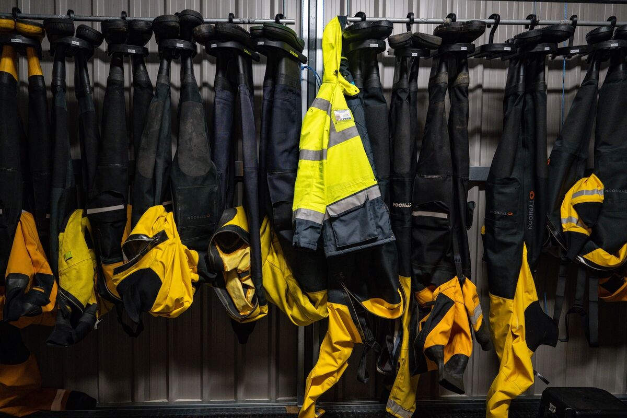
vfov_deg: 53.1
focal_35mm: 24
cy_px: 209
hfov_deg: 73.7
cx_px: 314
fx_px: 418
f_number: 4.5
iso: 2000
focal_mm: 24
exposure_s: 1/80
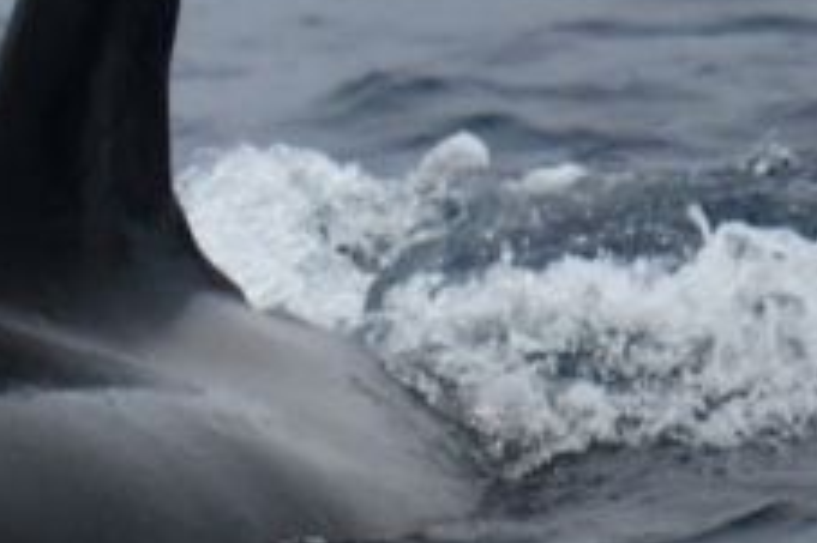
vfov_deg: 0.7
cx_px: -479
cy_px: 329
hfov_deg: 1.0
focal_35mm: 2111
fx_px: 47872
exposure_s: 1/8000
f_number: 6.3
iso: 1250
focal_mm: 600
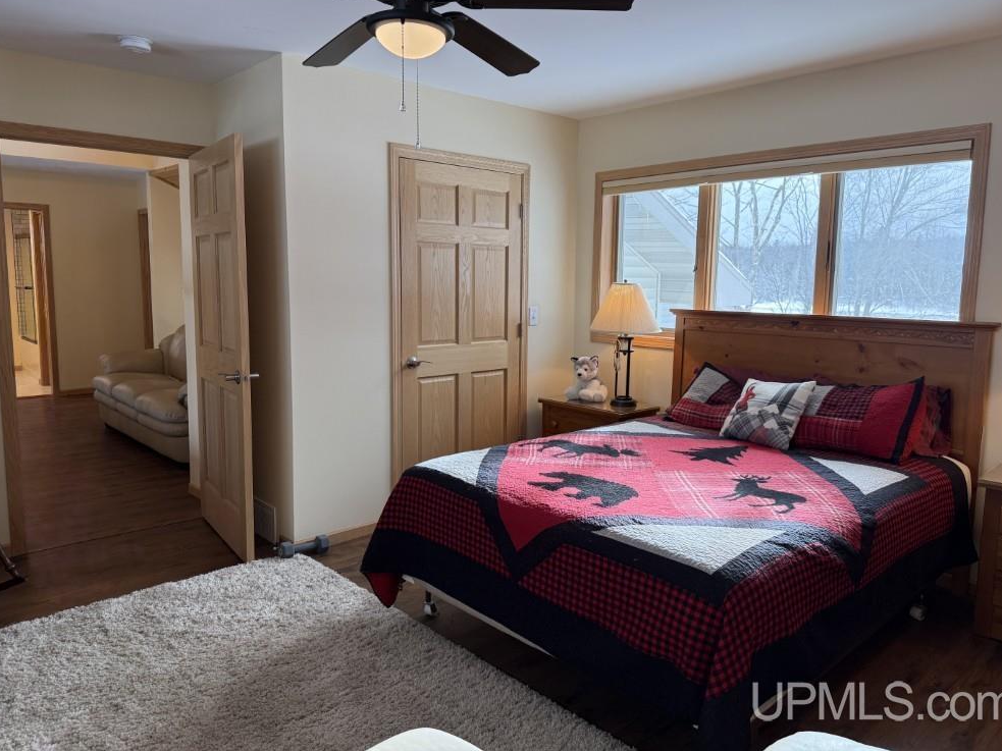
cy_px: 361
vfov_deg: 54.9
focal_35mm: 25
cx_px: 512
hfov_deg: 69.4
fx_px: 724
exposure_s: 1/253
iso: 100
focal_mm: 6.76
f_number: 1.78
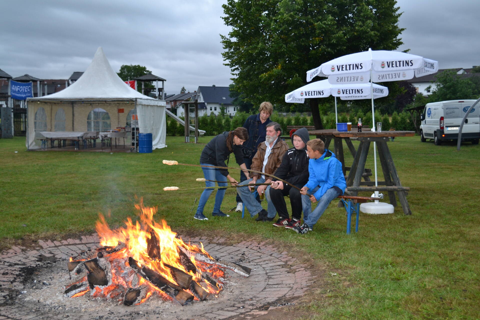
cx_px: 240
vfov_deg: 31.9
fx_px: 560
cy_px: 160
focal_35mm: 42
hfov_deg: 46.4
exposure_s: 1/60
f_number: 4.5
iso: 450
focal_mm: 28
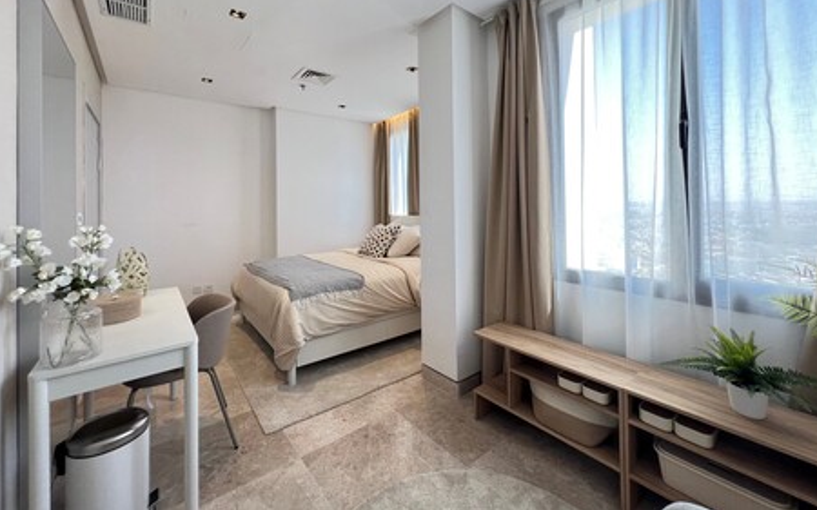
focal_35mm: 14
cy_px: 202
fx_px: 312
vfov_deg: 77.6
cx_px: 413
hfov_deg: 105.3
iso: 125
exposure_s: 1/100
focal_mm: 1.57
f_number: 1.8
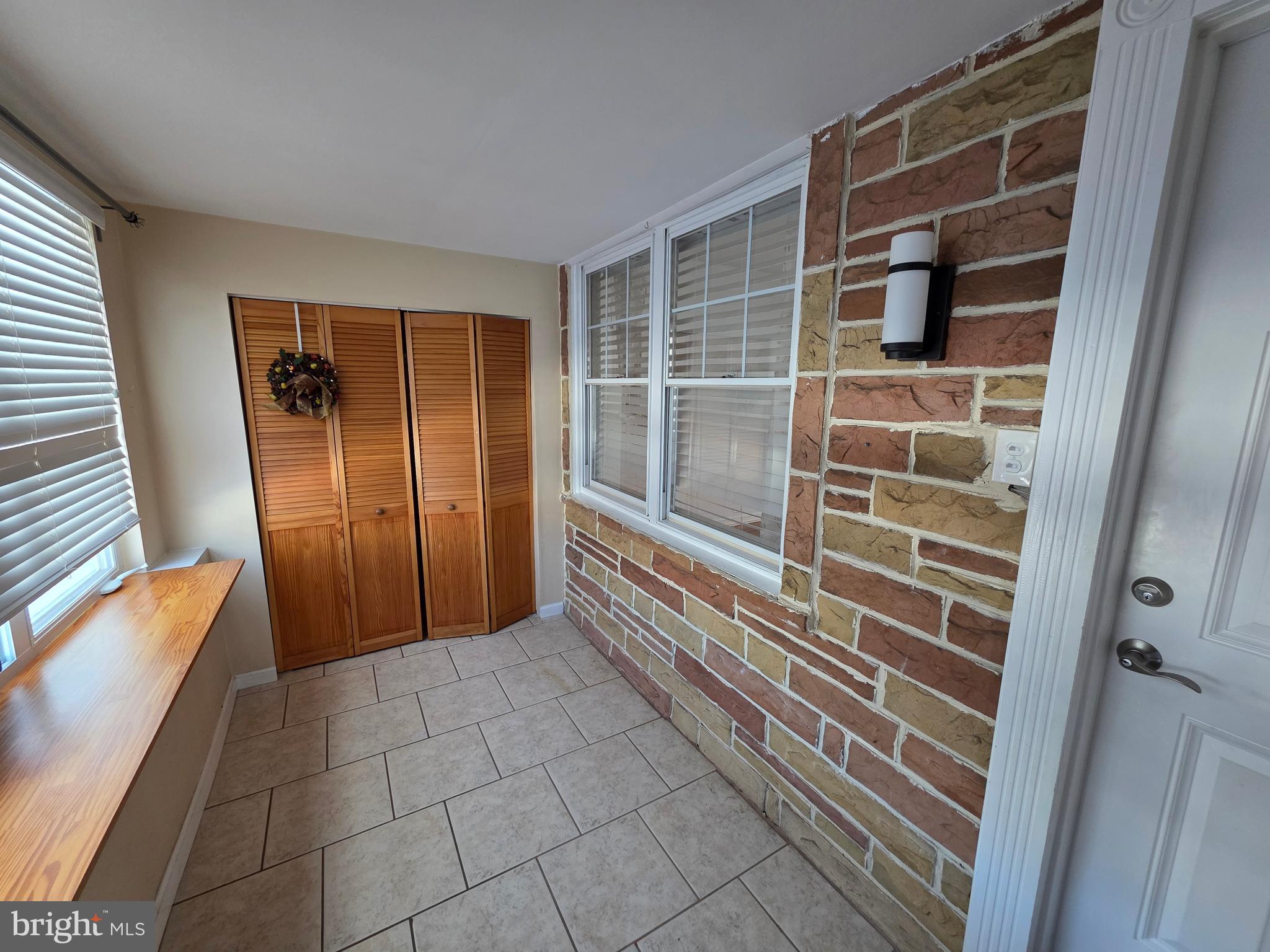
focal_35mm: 13
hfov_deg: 106.2
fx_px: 477
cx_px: 635
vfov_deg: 89.9
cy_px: 476
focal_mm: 2.2
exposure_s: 1/60
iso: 160
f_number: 1.9
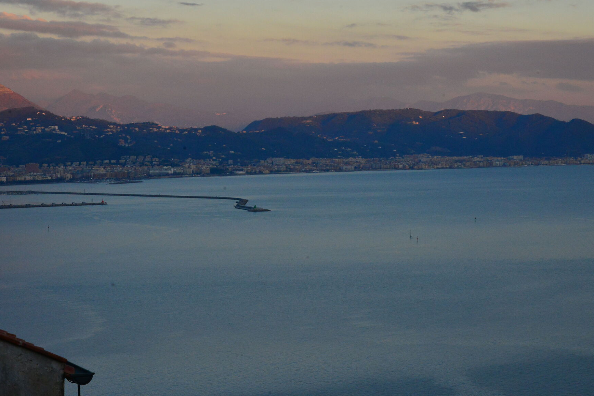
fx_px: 1254
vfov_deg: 18.0
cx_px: 277
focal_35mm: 76
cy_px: 176
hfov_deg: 26.6
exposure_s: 1/200
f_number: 18
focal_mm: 55
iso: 1250
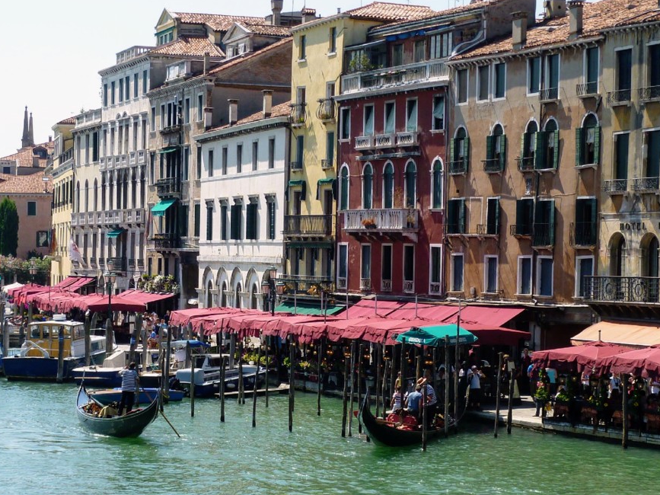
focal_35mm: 93
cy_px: 276
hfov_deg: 21.1
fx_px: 1773
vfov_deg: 15.9
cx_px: 334
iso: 80
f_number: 4.5
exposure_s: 1/400
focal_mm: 10.3
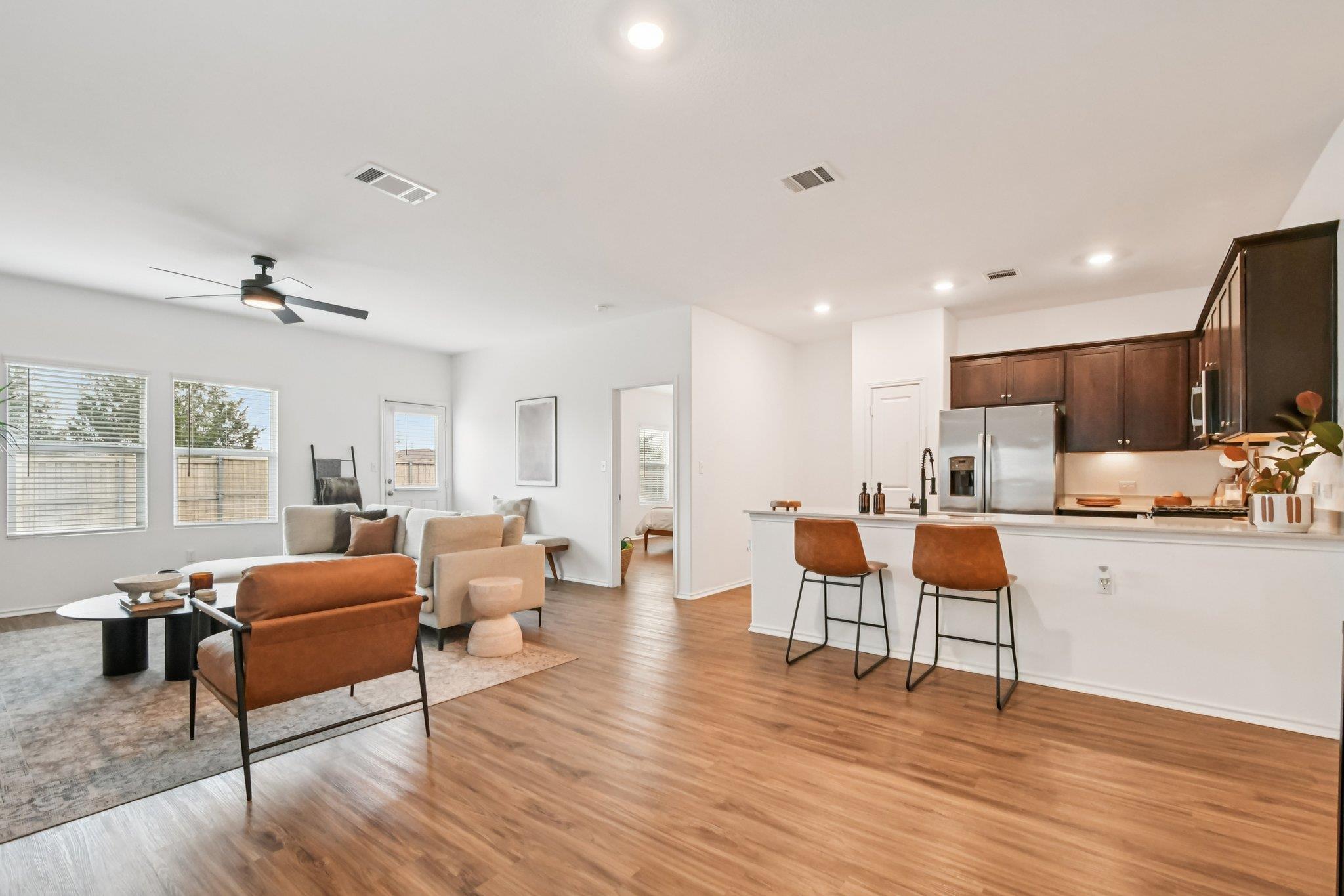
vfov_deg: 77.3
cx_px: 672
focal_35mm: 15
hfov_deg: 100.4
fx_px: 560
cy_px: 448
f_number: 8
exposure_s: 1/30
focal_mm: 10
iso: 1250
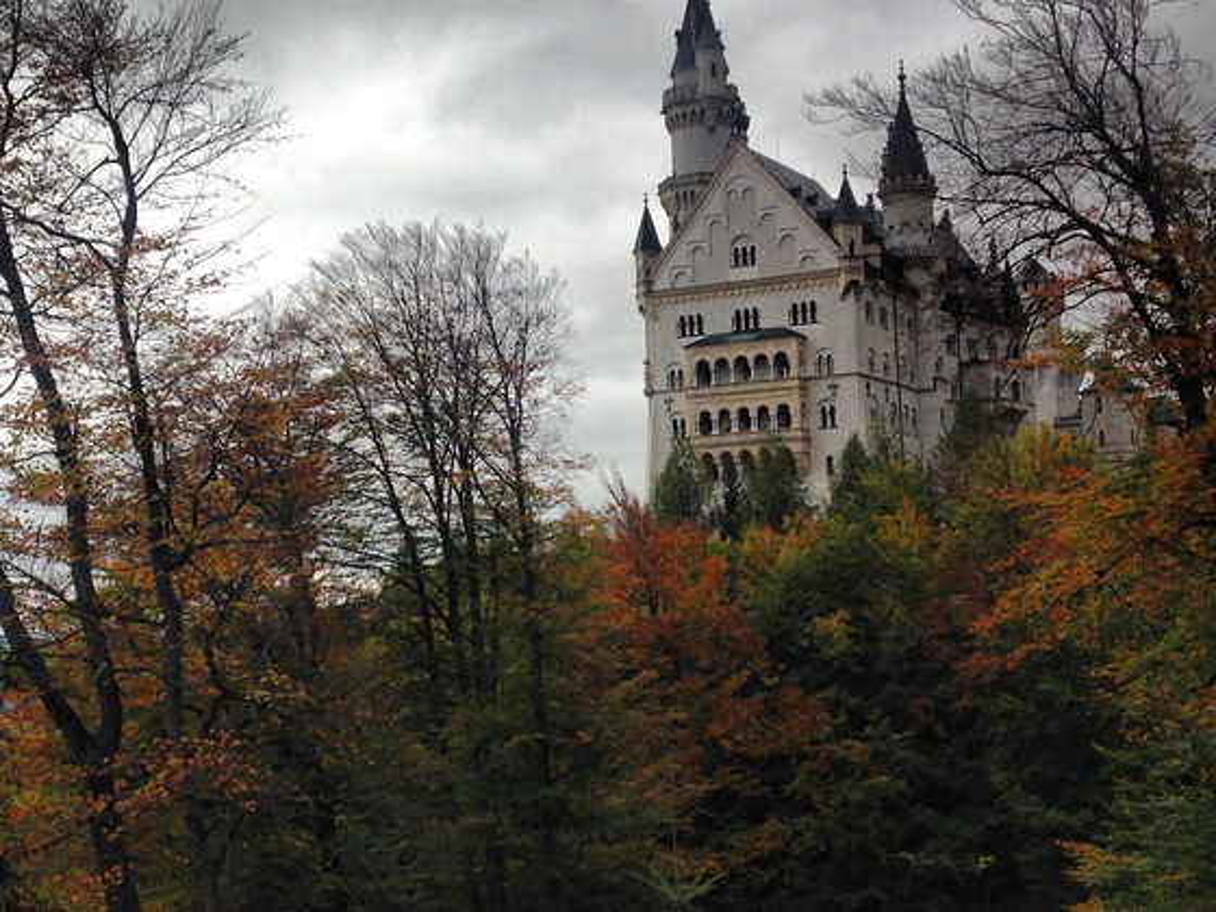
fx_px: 1159
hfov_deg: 55.4
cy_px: 456
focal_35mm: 33
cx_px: 608
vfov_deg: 42.9
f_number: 2.4
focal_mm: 4.12
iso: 50
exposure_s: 1/407
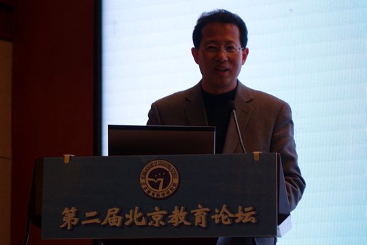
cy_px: 122
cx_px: 184
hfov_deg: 13.7
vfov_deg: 9.1
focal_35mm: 150
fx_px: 1529
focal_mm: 54.86
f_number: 2.8
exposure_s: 1/160
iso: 200
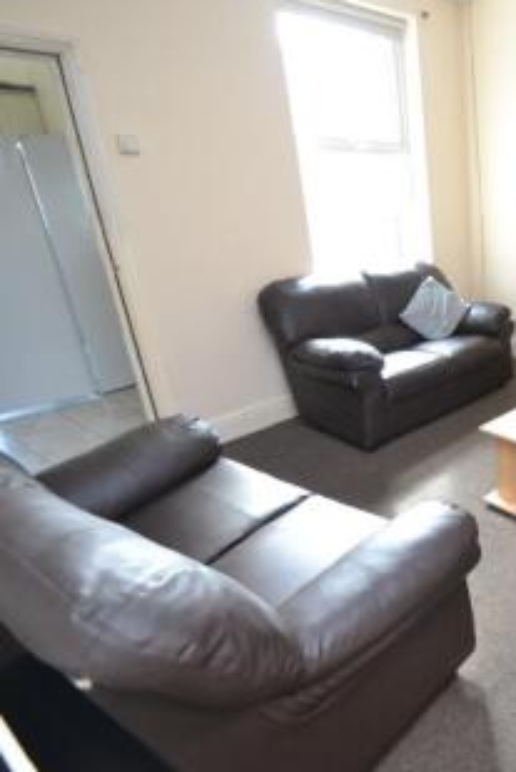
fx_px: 494
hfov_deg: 43.9
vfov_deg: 76.1
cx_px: 553
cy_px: 390
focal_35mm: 23
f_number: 3.5
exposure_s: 1/60
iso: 900
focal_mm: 10
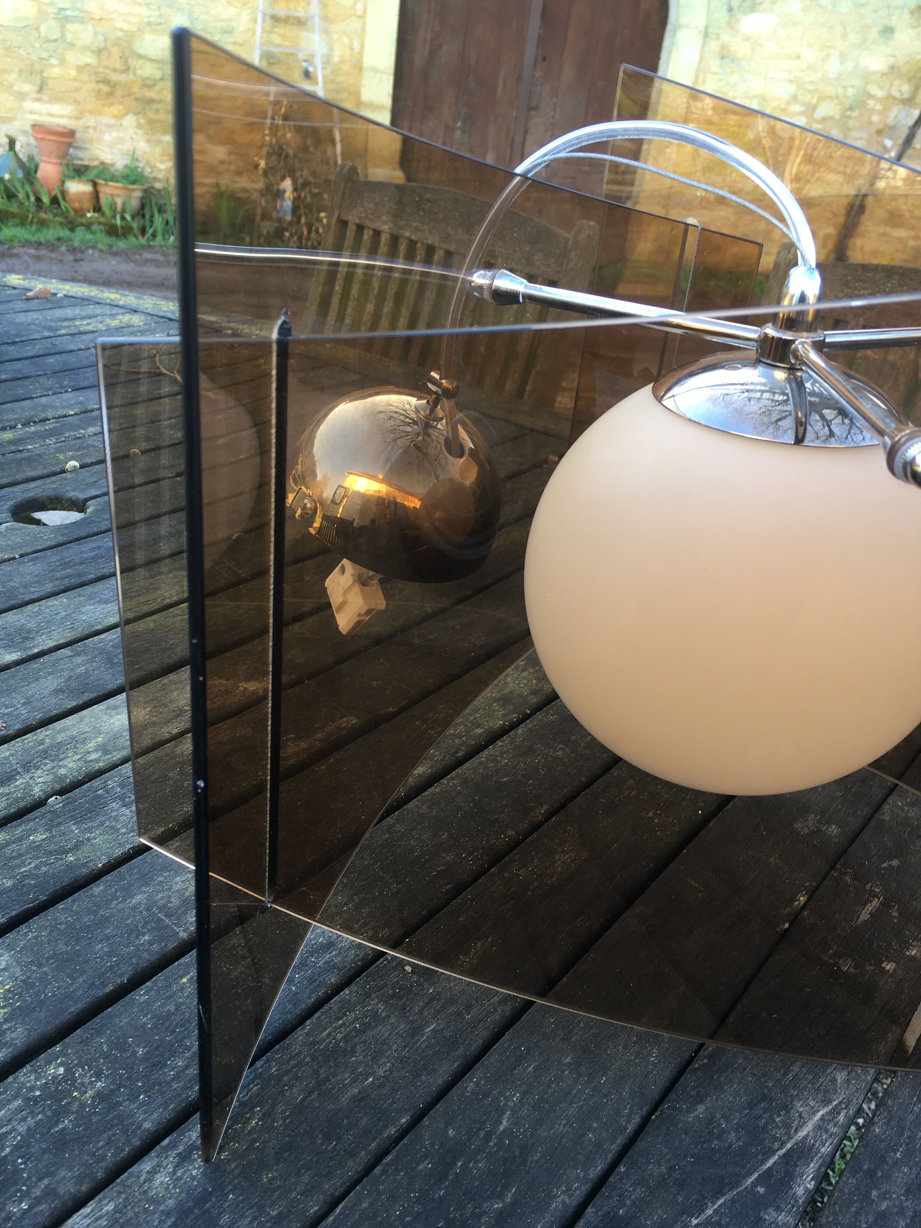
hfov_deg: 48.2
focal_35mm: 29
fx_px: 1029
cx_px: 460
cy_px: 614
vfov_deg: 61.7
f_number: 2.2
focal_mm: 4.15
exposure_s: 1/50
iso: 25
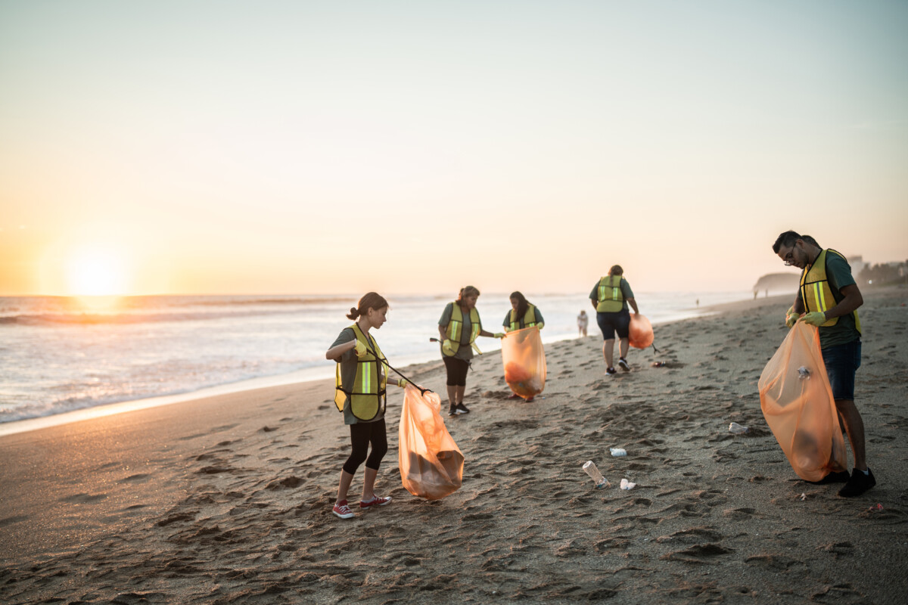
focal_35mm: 35
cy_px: 302
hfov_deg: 54.4
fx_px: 883
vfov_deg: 37.9
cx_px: 454
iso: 125
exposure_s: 1/250
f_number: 1.2
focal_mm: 35
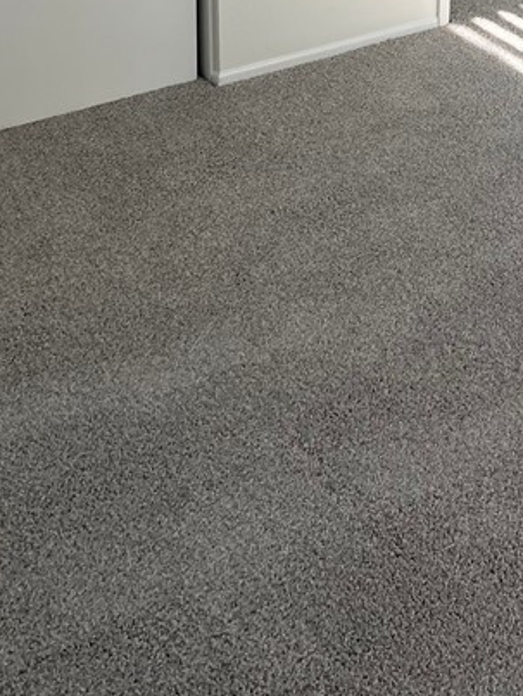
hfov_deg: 22.1
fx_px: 1327
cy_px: -78
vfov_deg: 26.9
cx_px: 404
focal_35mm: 66
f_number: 1.5
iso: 50
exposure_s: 1/120
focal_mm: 5.7
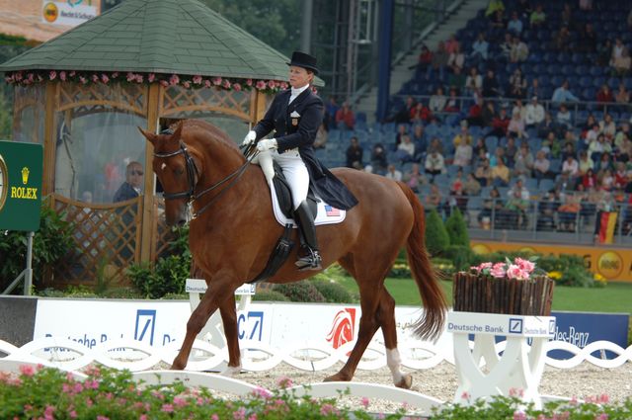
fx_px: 4602
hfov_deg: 7.9
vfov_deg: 5.2
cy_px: 210
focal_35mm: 262
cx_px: 316
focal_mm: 175
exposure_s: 1/500
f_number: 5.6
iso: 200
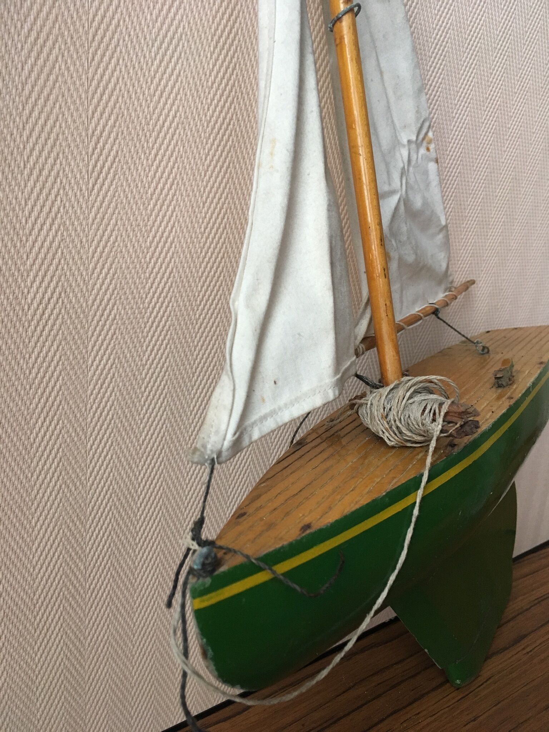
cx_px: 274
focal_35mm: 29
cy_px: 366
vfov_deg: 61.7
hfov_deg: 48.2
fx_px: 613
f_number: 2.2
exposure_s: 1/33
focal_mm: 4.15
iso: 160
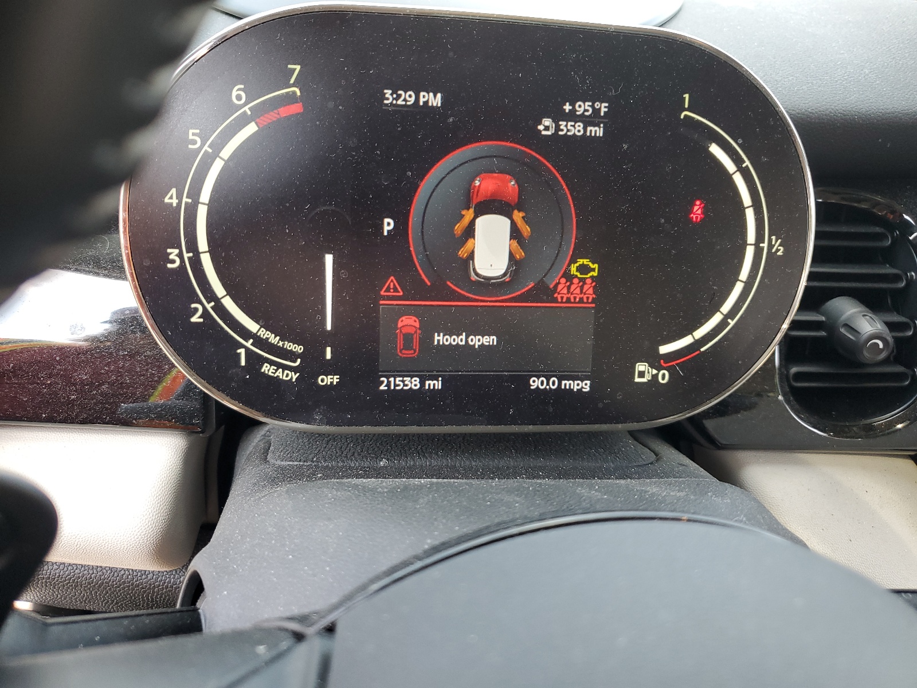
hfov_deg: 67.3
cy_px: 344
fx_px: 689
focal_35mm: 26
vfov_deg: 53.1
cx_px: 458
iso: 68
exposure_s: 1/120
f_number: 1.5
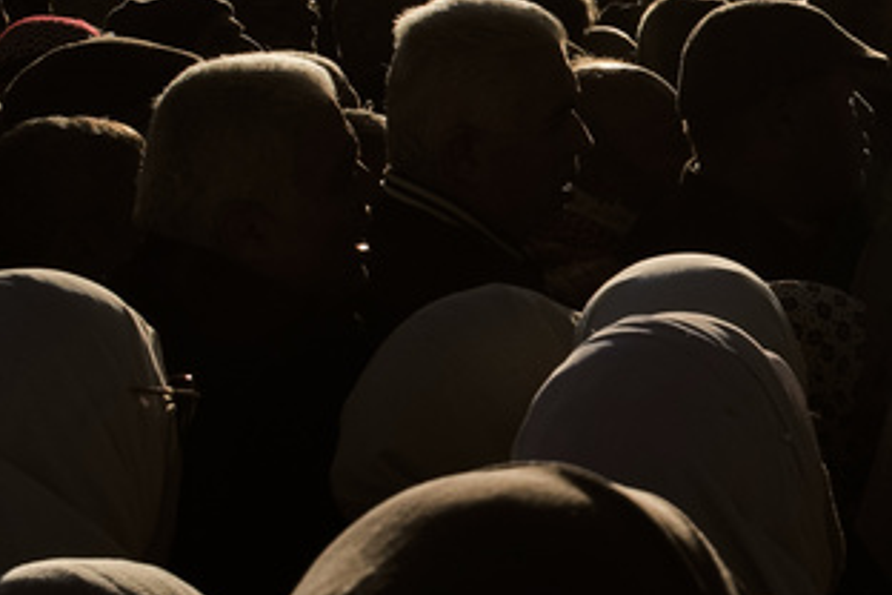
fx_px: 2849
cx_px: 1075
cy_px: 213
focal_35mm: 115
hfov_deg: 17.0
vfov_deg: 11.9
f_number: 13
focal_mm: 35
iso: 500
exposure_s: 1/1600
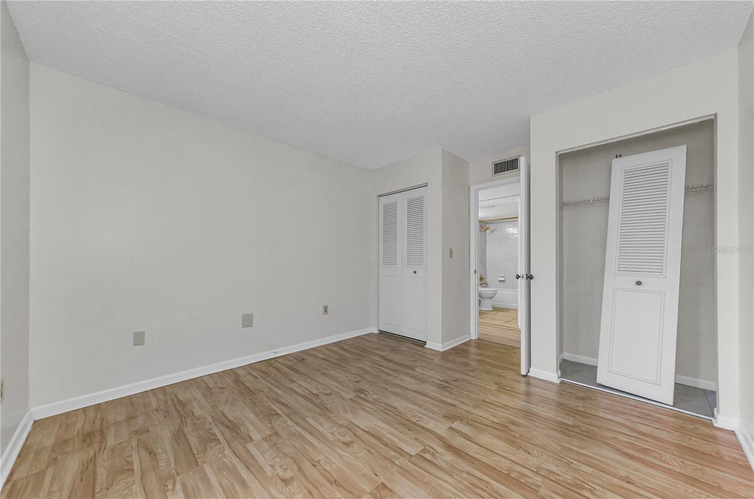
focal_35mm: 12
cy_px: 250
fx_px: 251
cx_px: 377
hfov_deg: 112.7
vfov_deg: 89.7
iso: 320
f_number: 7.1
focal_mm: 8
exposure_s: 1/50
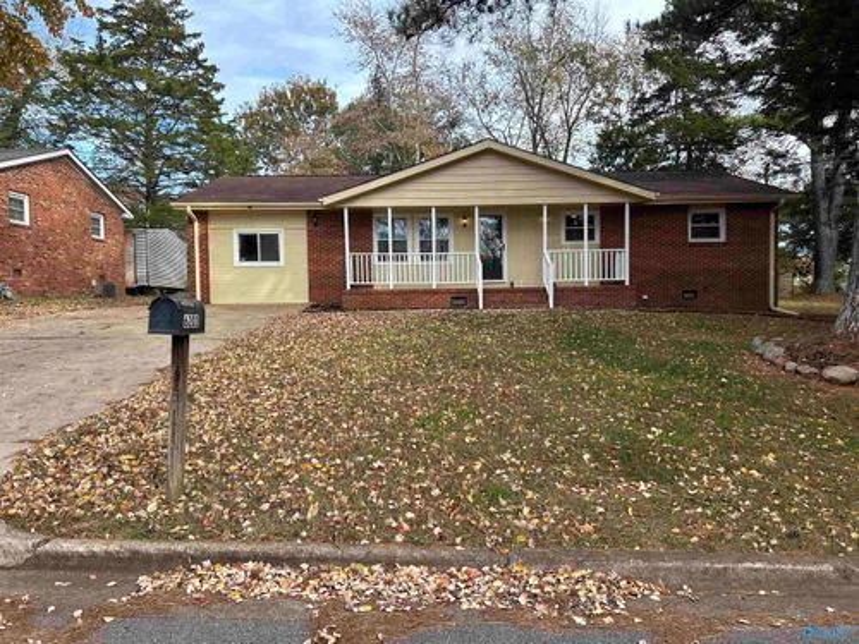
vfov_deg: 53.1
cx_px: 430
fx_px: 645
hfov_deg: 67.3
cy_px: 322
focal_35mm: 26
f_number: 1.5
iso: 50
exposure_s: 1/658
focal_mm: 5.7
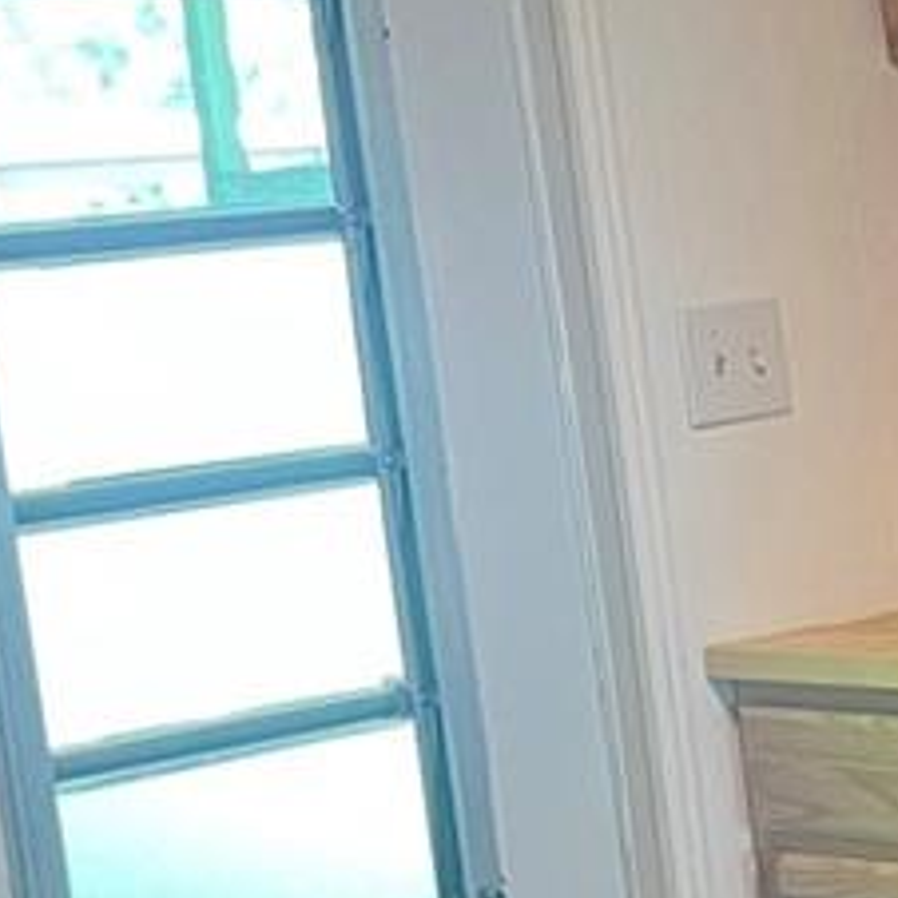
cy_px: 648
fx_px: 3581
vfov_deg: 14.3
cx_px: 1542
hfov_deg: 13.1
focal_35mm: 122
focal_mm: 5.7
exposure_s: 1/60
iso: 125
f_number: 1.5
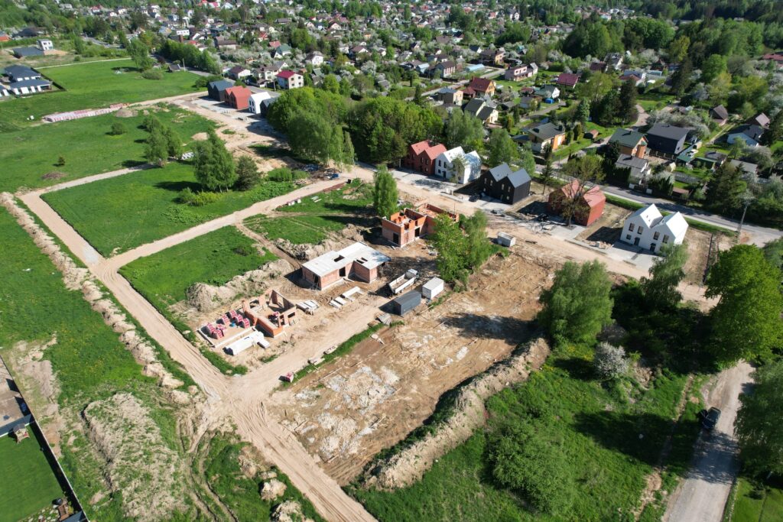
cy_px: 261
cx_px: 392
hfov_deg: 78.6
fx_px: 479
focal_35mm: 22
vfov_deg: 57.2
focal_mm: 8.38
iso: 110
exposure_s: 1/1500
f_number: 2.8
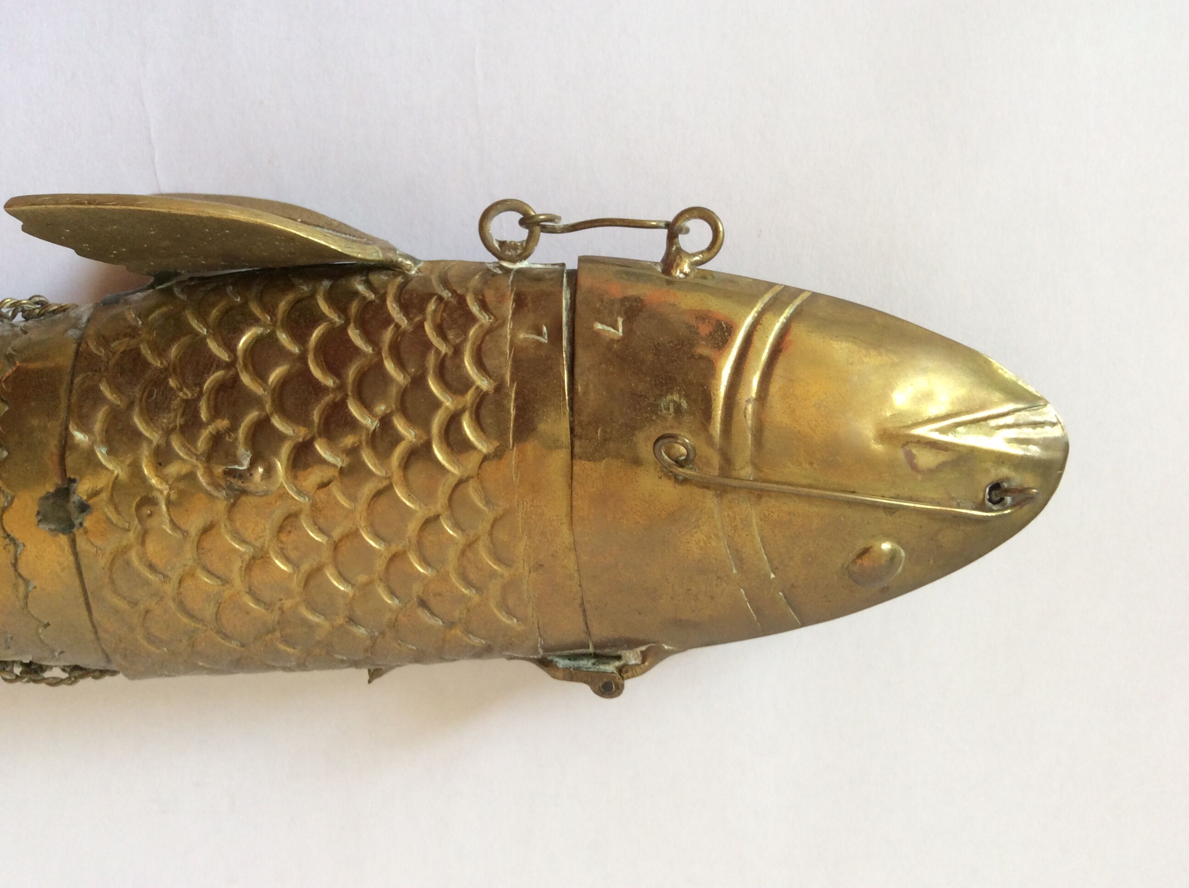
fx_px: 1098
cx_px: 594
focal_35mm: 32
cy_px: 444
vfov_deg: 44.1
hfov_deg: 56.9
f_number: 2.4
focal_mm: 3.3
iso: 40
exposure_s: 1/33
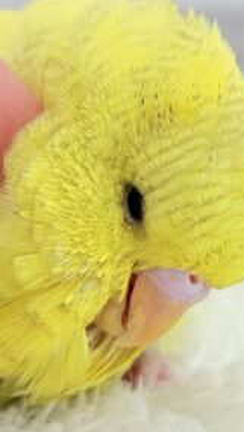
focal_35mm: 127
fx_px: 1456
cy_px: 241
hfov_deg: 9.5
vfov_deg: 16.9
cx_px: 242
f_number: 1.6
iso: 32
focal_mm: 5.96
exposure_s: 1/50
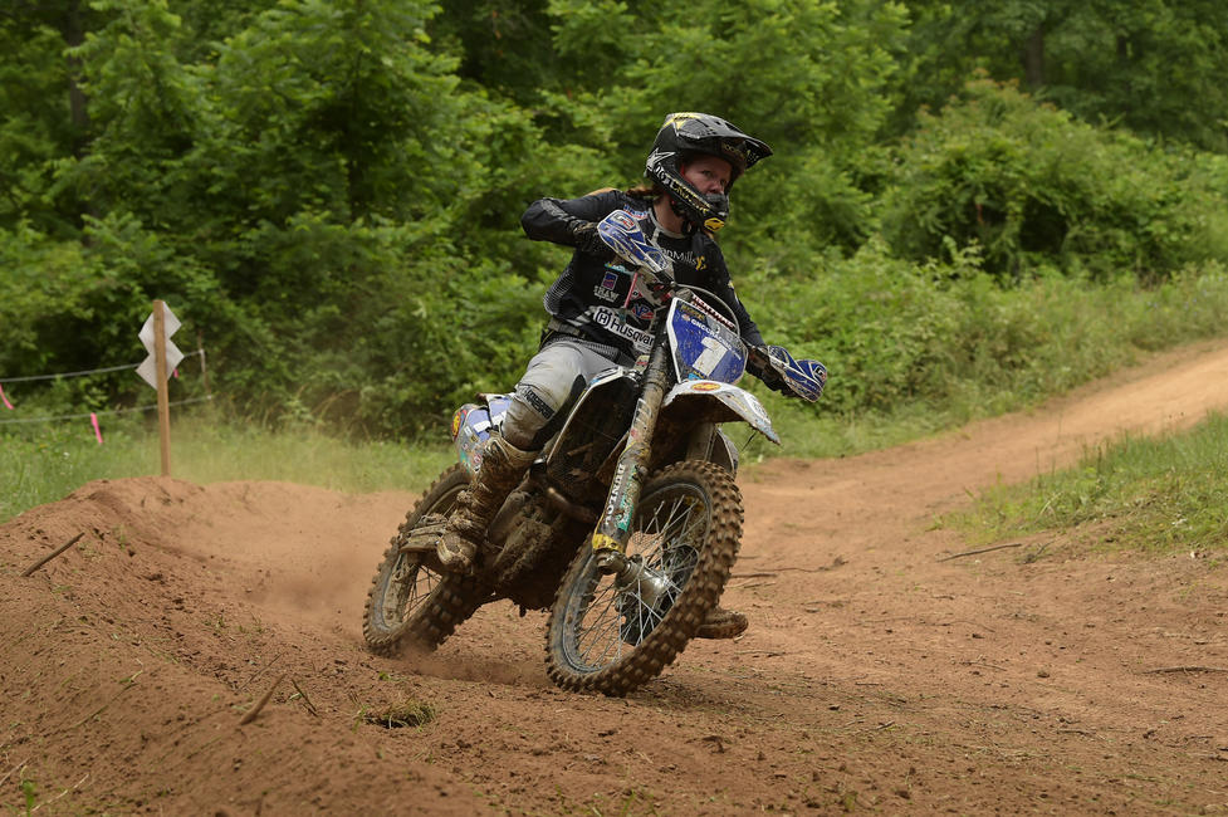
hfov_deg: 21.5
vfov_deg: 14.4
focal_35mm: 95
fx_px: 3238
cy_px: 408
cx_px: 614
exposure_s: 1/1000
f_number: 6.3
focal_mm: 95
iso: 640
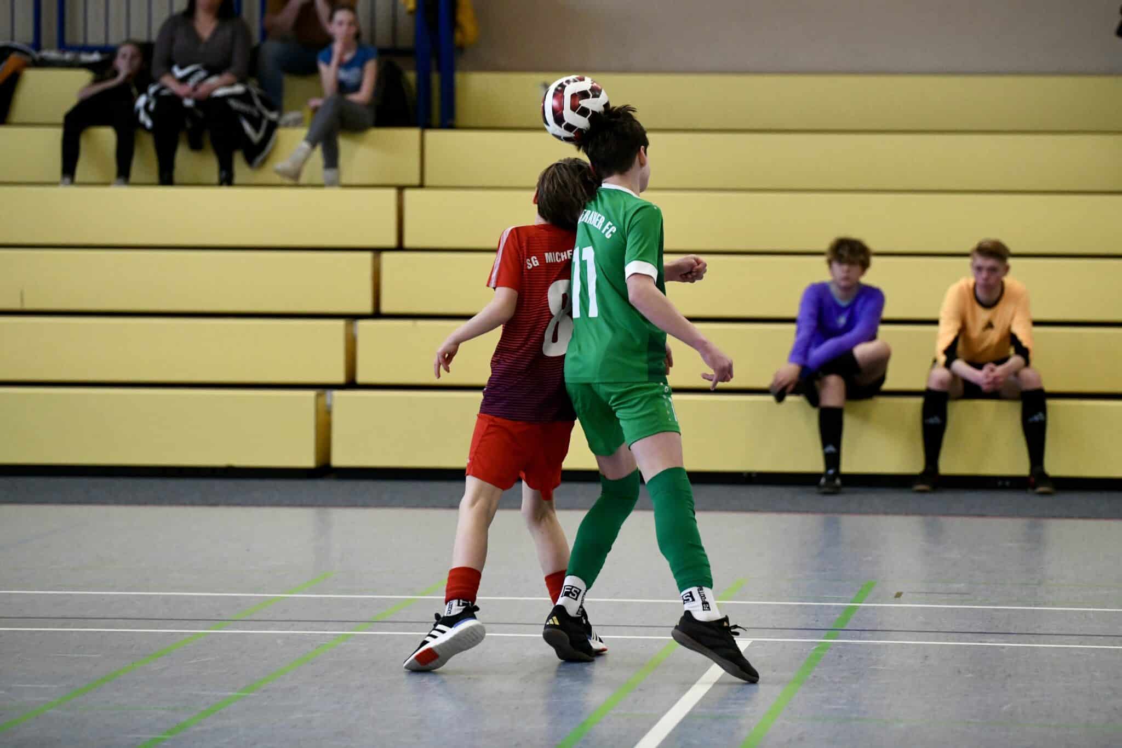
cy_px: 374
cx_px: 561
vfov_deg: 11.0
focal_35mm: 125
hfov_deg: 16.4
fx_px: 3895
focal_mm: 125
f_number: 2.8
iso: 5000
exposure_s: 1/1250
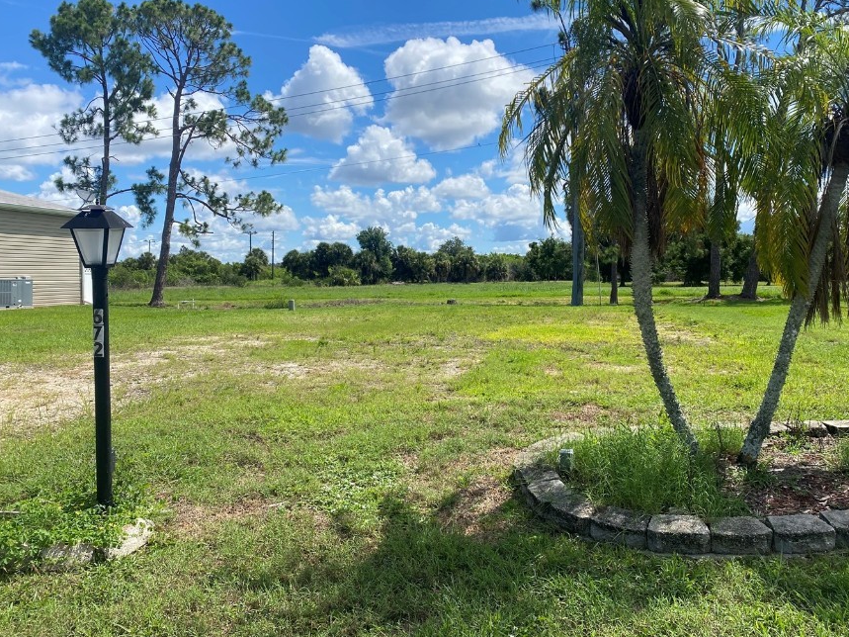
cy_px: 285
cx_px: 470
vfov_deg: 45.4
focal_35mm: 31
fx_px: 760
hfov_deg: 58.2
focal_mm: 4.25
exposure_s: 1/3300
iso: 32
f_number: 1.8
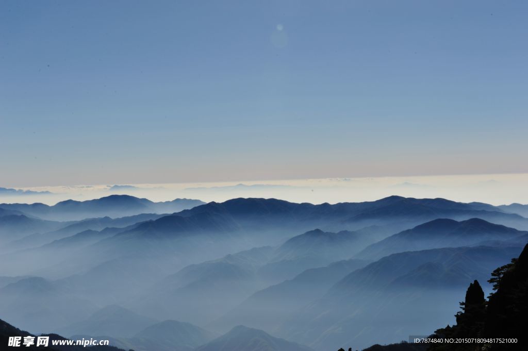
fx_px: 879
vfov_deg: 22.6
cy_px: 176
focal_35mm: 60
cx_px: 264
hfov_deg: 33.4
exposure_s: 1/320
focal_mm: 60
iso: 200
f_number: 22
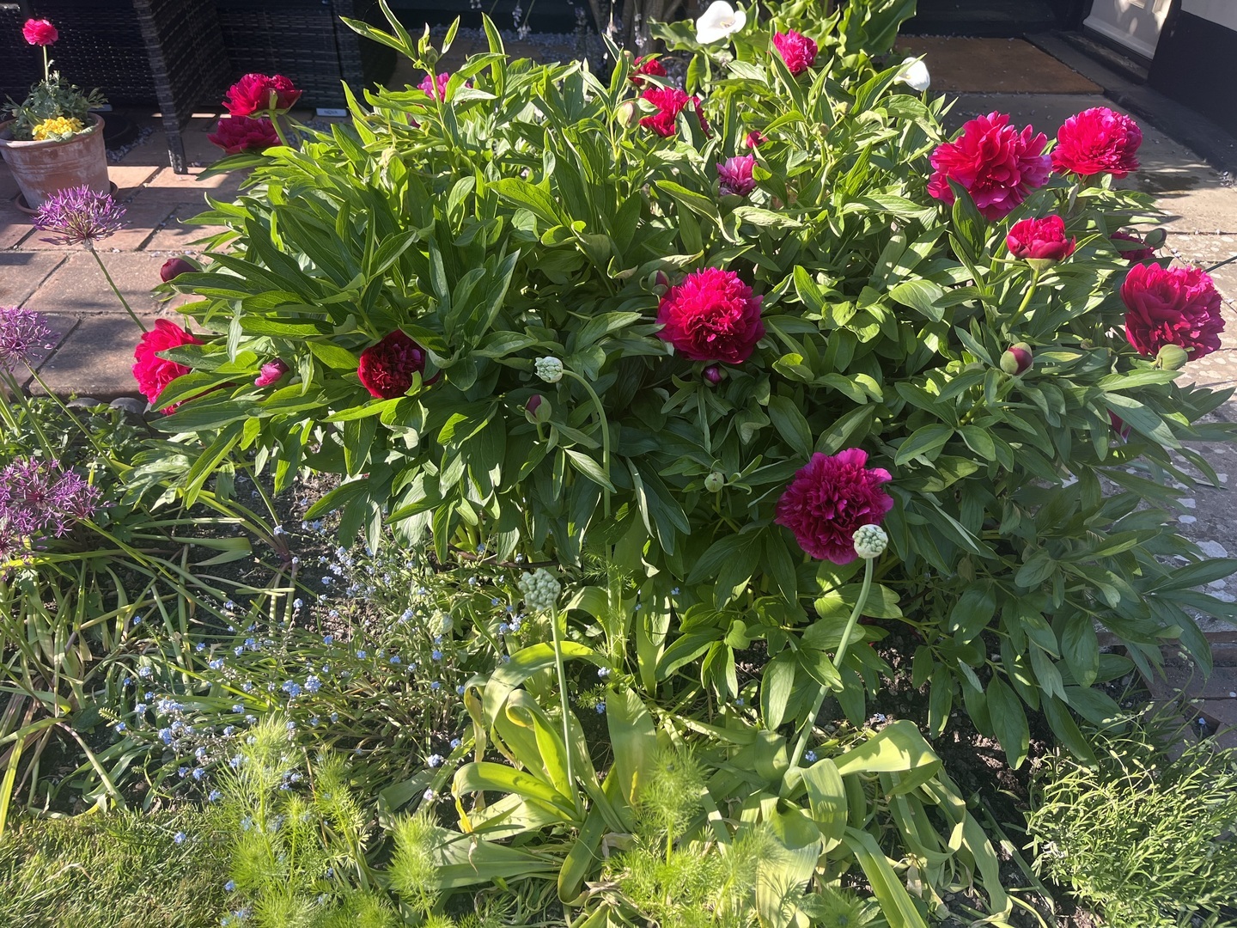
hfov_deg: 67.3
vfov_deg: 53.1
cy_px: 464
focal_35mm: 26
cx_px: 618
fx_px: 929
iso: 50
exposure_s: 1/375
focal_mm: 5.1
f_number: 1.6
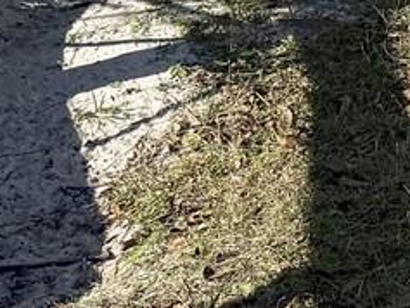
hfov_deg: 10.2
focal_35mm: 162
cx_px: 1054
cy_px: -574
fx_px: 1920
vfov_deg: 8.0
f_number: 1.78
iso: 80
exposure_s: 1/8130
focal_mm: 6.76
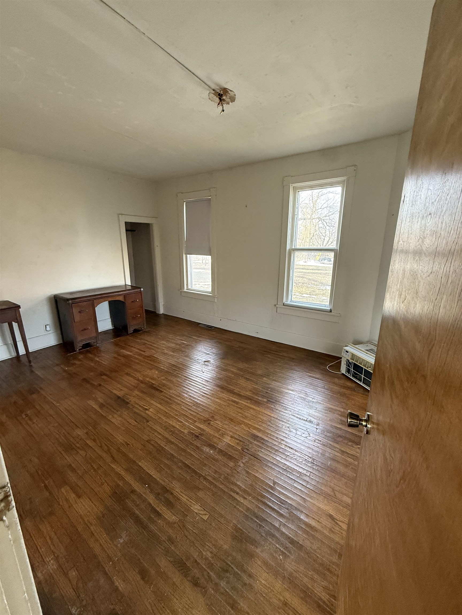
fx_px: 249
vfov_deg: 102.1
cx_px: 231
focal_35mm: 14
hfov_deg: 85.7
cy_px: 308
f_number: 2.2
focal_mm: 2.22
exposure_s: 1/74
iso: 400
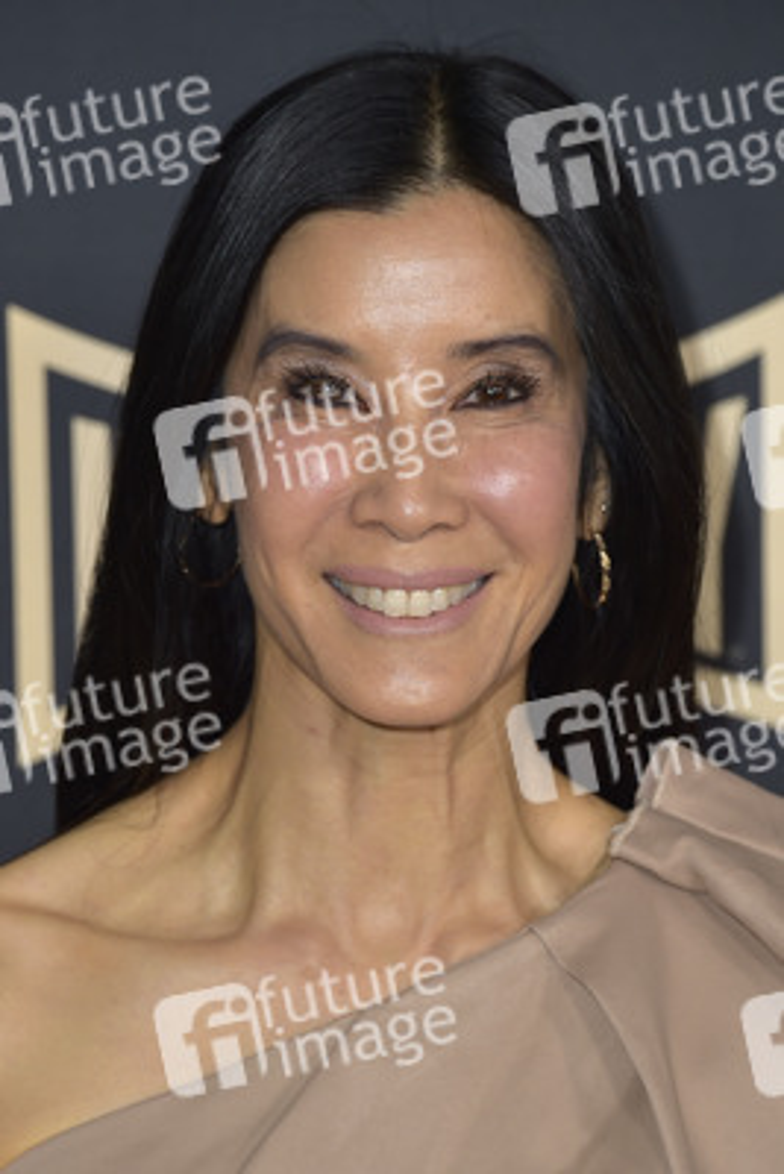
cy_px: 587
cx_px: 392
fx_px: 6201
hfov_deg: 7.2
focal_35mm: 190
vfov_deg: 10.8
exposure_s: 1/250
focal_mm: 190
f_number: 6.3
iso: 250
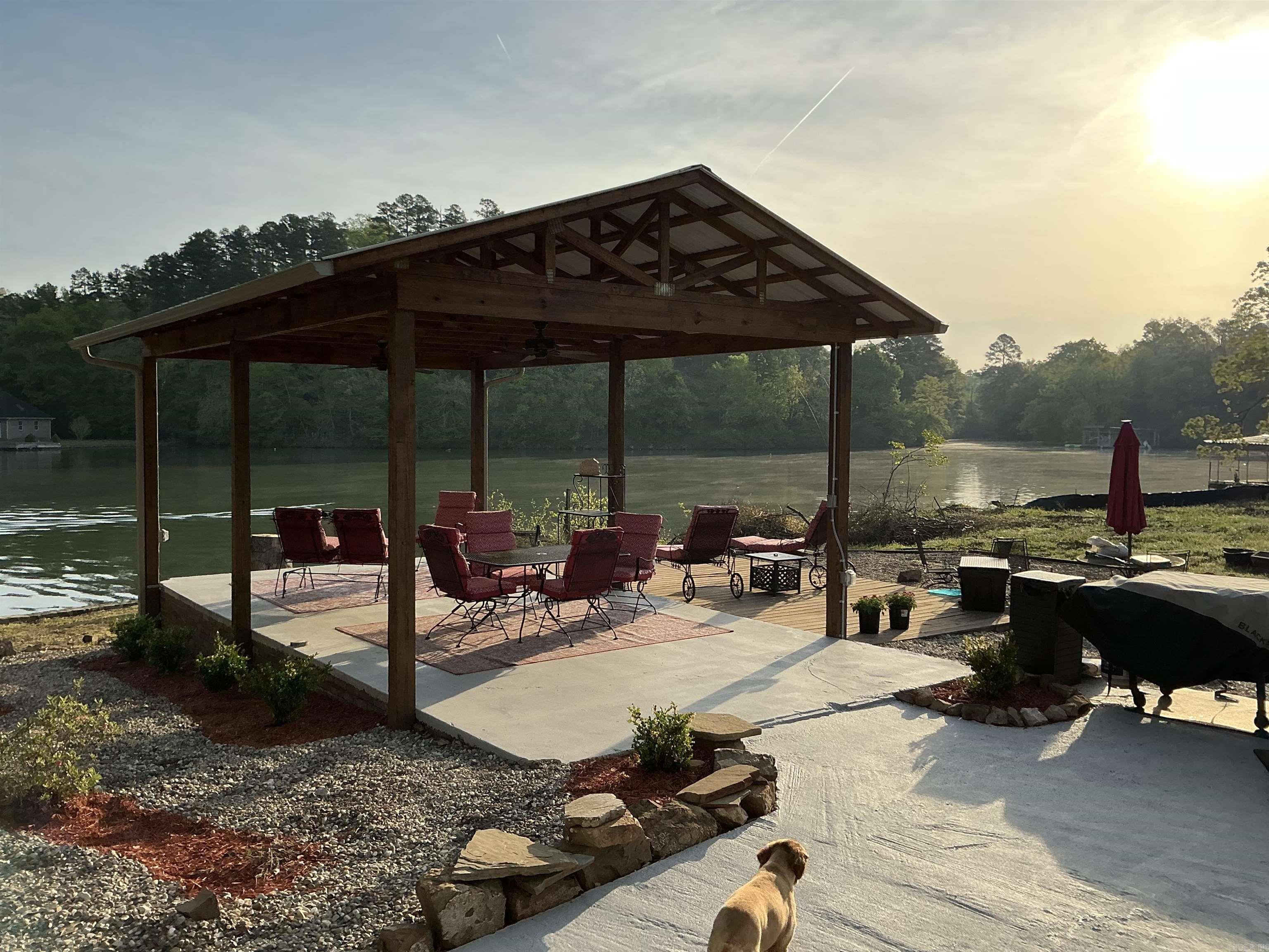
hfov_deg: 63.4
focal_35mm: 28
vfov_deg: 49.7
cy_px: 476
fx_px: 1026
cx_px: 634
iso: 25
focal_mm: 3
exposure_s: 1/2227
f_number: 1.8
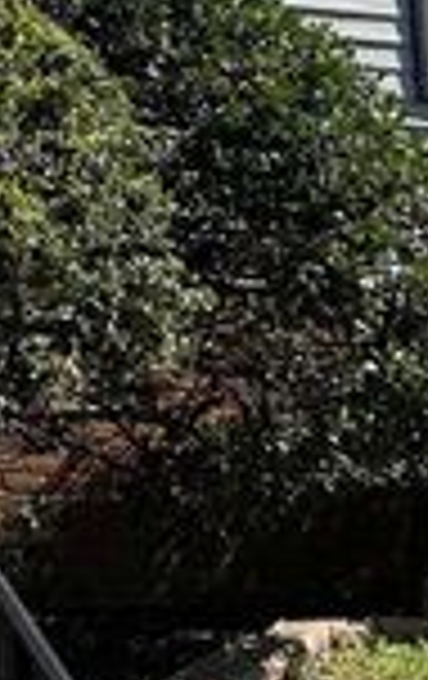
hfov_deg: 11.3
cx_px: -216
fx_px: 2080
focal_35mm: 112
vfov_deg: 17.8
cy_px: -92
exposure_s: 1/2967
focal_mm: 6.86
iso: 80
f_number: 1.78
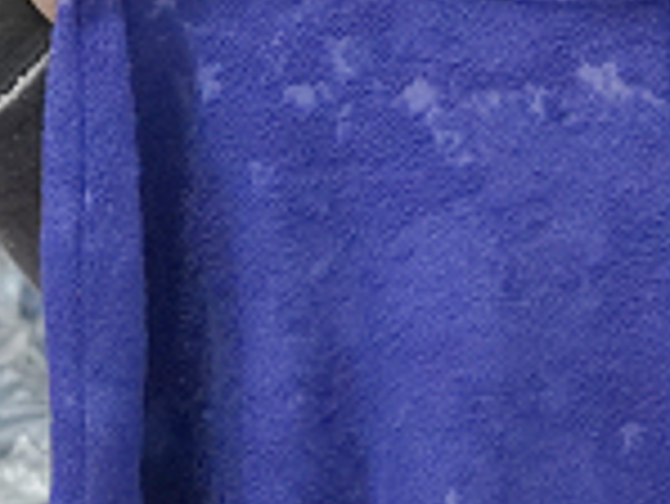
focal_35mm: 248
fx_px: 4804
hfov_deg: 7.5
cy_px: 734
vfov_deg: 5.9
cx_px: 1601
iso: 3200
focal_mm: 32
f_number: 4
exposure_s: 1/160
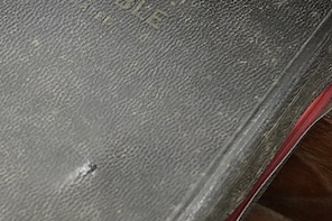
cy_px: 151
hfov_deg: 11.9
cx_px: 23
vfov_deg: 8.0
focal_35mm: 171
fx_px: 1576
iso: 2500
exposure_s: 1/160
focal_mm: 30
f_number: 7.1
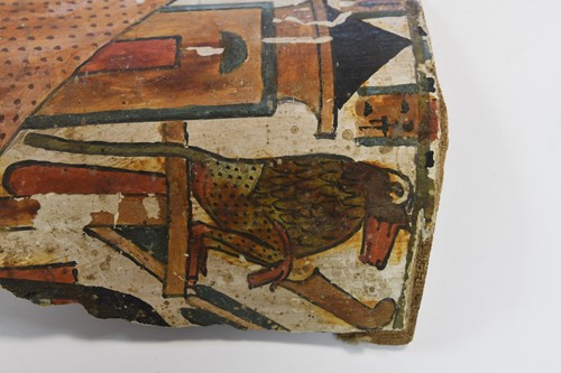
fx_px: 1075
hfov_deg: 29.3
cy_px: 186
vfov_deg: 19.7
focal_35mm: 69
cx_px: 280
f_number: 7.1
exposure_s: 1/30
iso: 500
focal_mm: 46
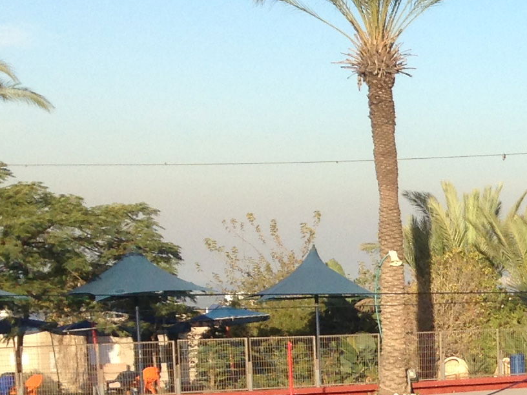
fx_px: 2010
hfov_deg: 13.7
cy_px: 424
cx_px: 873
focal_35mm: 132
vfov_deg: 11.1
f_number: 2.4
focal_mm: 4.12
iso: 50
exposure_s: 1/985
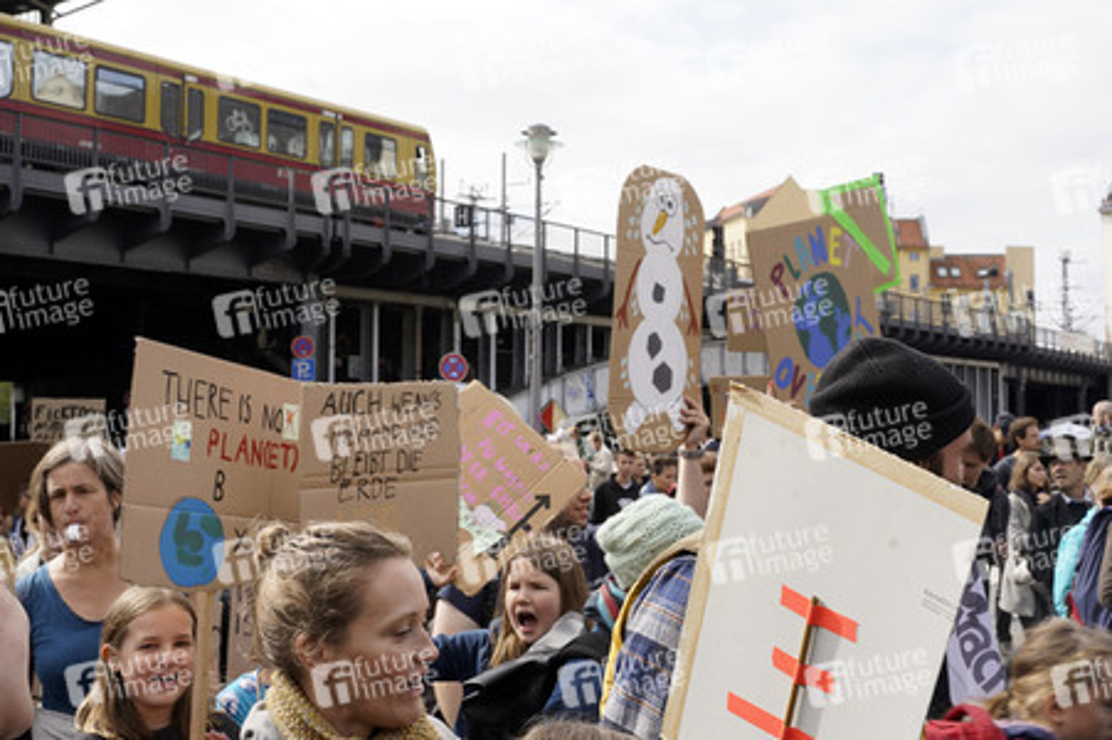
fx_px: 1327
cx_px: 556
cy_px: 370
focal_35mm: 43
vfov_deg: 31.1
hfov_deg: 45.5
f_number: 11
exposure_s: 1/100
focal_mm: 43
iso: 160
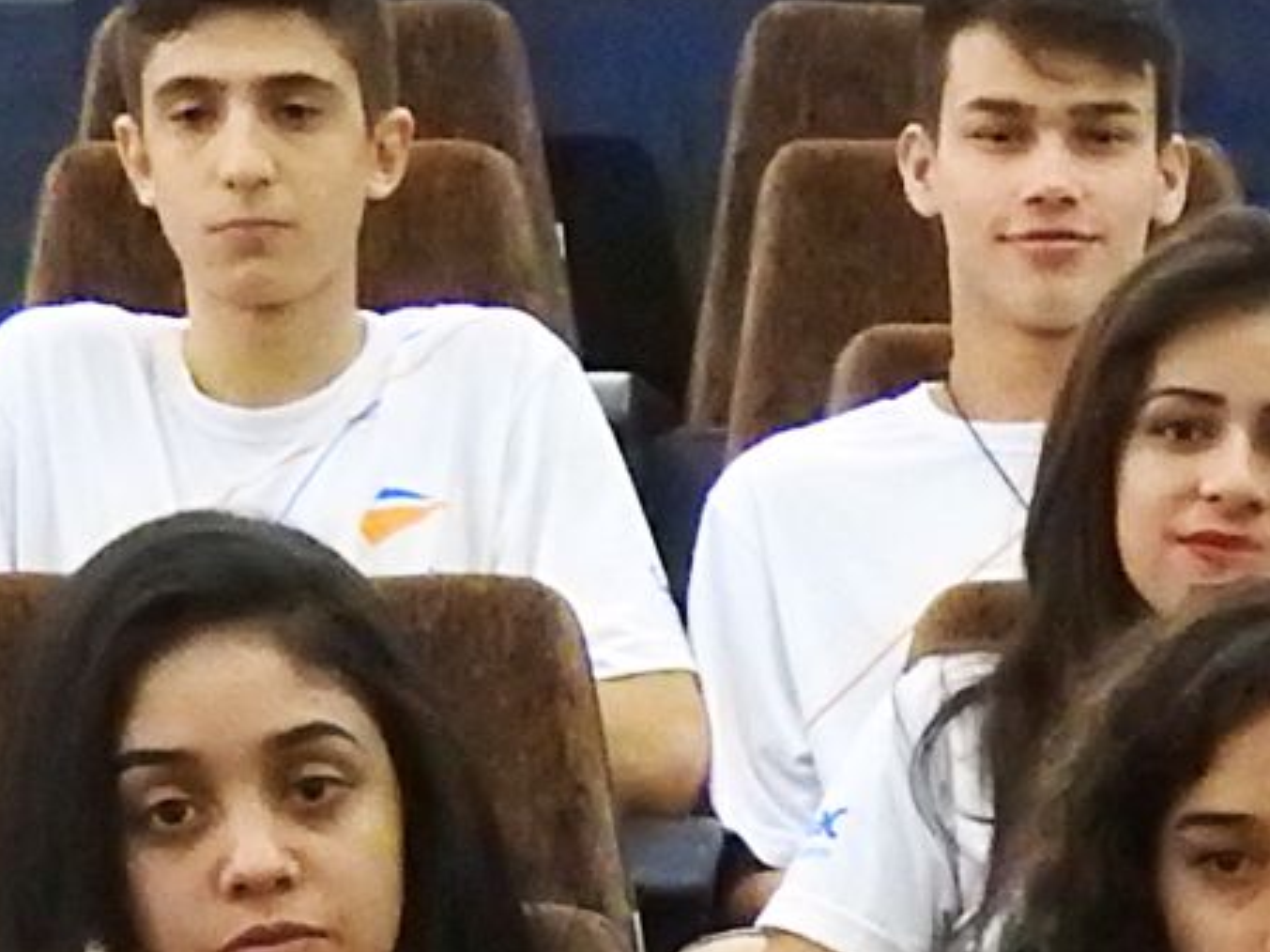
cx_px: 2213
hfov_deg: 7.4
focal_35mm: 262
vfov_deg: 5.6
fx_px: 9610
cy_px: 1789
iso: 1600
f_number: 4
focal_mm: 9
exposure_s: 1/40
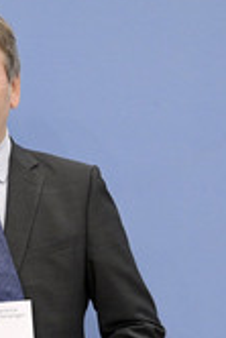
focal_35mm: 130
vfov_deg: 15.6
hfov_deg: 10.1
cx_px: -139
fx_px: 1222
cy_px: 275
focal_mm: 48
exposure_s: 1/500
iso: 4000
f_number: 4.5
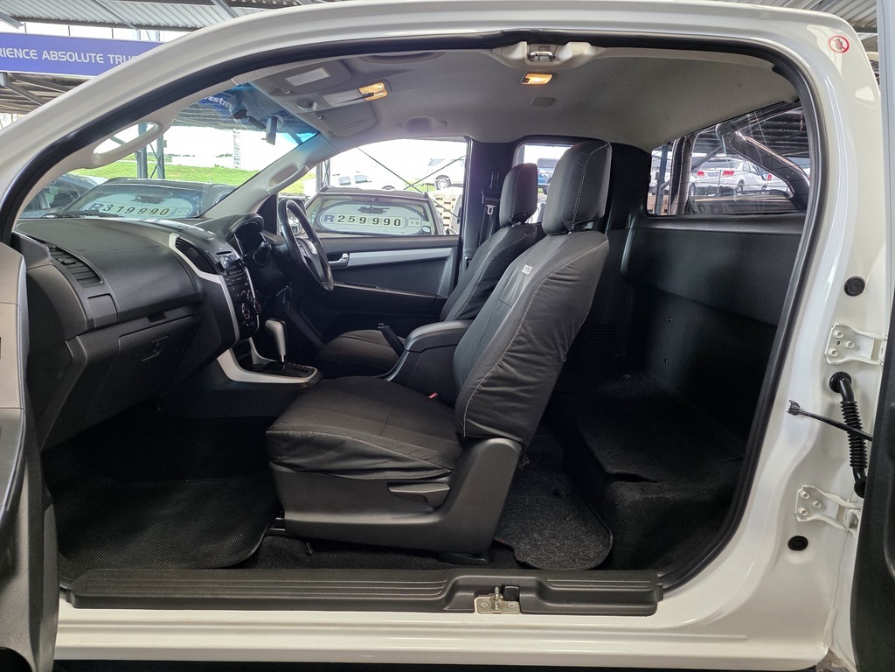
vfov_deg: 58.9
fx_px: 595
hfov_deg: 73.9
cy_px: 336
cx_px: 448
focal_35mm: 23
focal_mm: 6.25
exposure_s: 1/100
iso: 160
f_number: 1.7
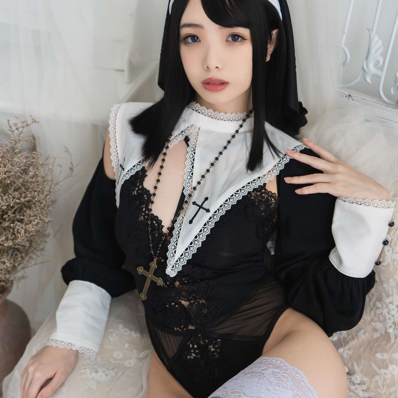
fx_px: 585
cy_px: 201
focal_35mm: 45
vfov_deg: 37.6
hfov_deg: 37.6
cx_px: 199
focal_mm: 35
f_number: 2.8
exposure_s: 1/100
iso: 200
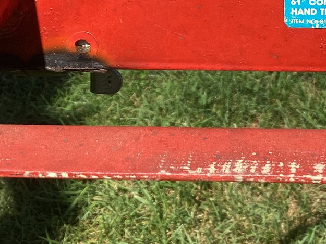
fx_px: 706
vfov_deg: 19.3
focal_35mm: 75
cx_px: 293
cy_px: 30
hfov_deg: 25.2
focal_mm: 3.3
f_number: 2.4
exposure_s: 1/916
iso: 25
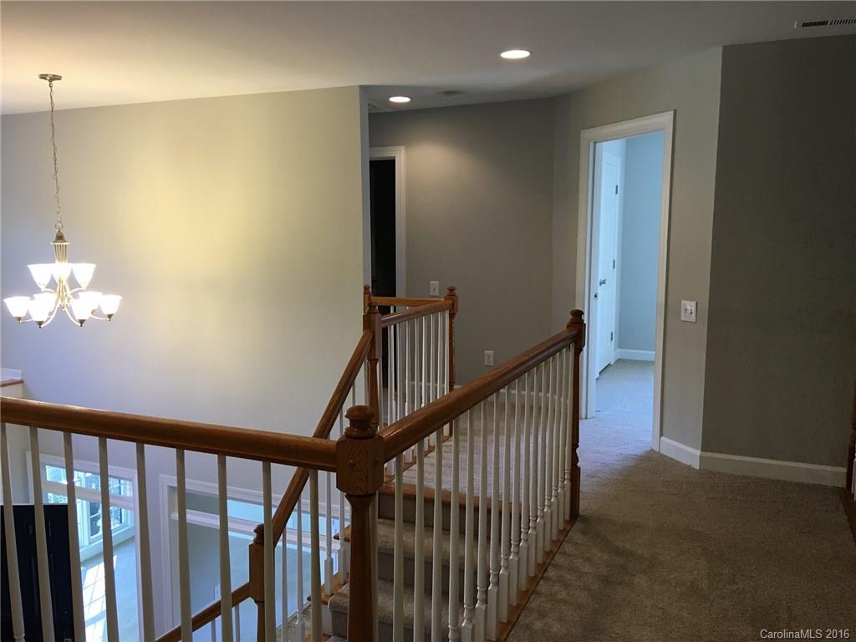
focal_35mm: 29
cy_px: 321
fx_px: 717
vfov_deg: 48.2
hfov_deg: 61.7
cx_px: 428
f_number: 2.2
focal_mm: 4.15
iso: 32
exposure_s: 1/30
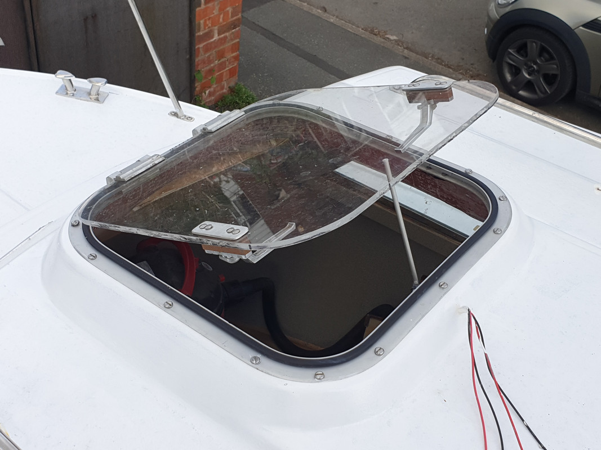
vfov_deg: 53.1
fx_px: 451
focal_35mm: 26
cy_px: 225
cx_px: 300
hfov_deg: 67.3
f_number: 2.4
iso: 50
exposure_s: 1/608
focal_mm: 4.3
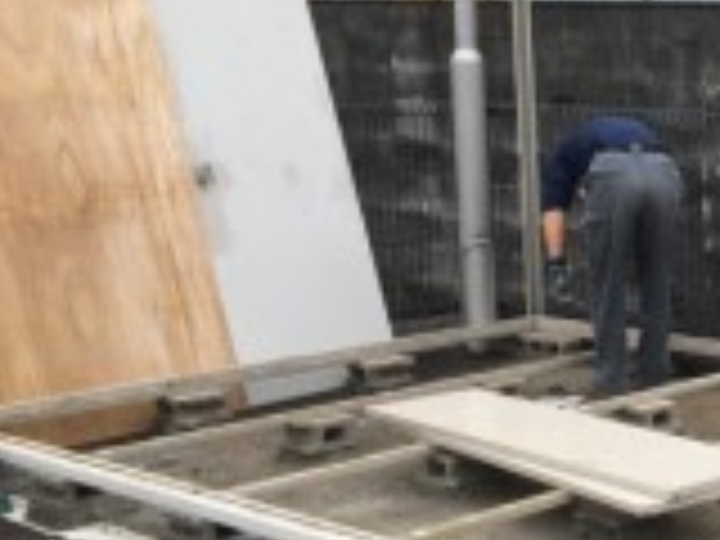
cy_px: 344
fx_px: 1622
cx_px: 909
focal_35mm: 78
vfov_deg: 18.9
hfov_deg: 22.6
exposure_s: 1/845
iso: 25
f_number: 2.2
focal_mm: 4.15
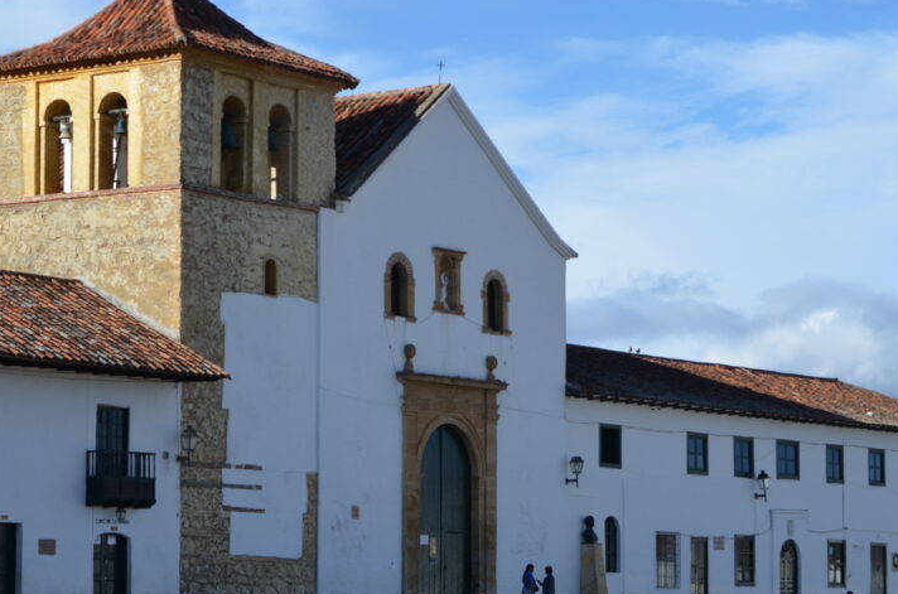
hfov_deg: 17.3
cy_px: 219
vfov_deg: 11.5
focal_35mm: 119
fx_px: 2954
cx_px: 438
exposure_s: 1/250
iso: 100
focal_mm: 55
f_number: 8
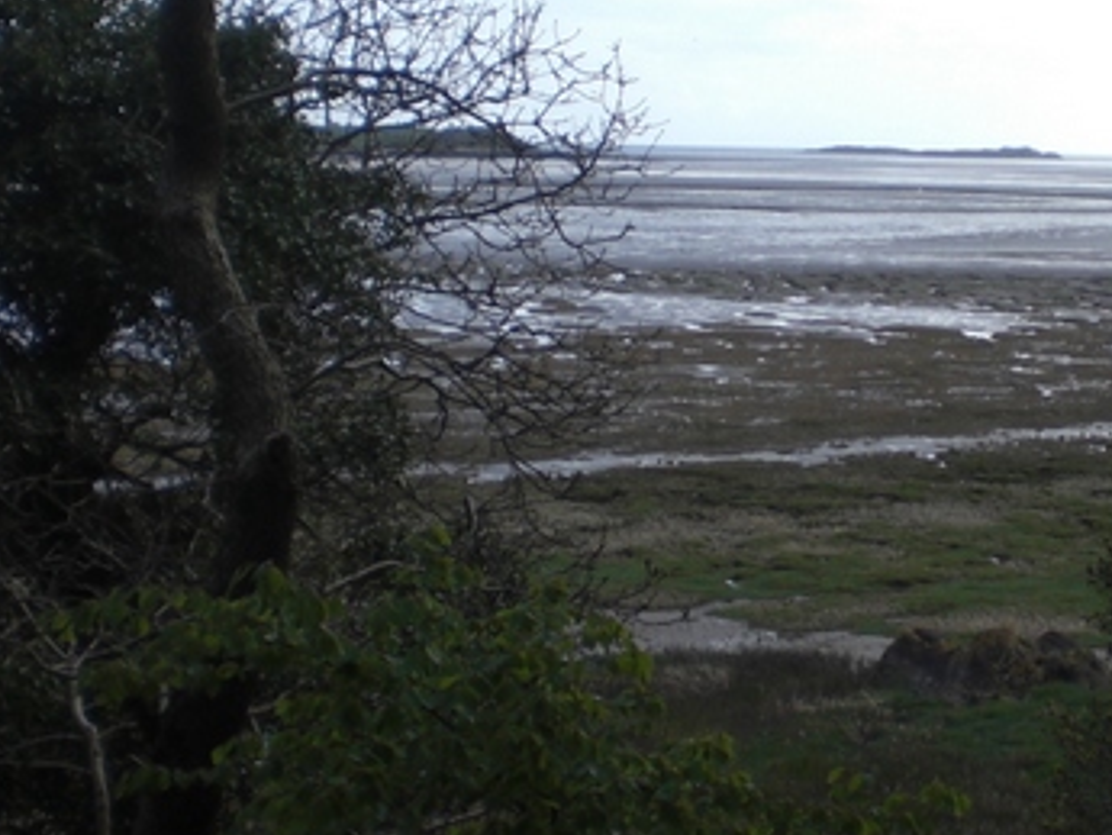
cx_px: 780
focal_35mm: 88
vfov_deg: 16.8
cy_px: 429
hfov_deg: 22.1
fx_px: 2828
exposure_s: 1/400
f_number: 3.1
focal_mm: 6.3
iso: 50
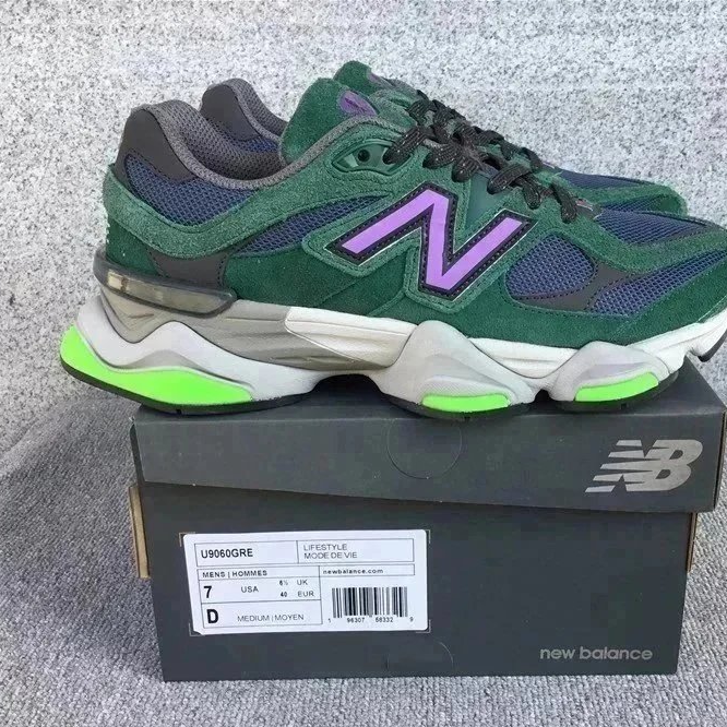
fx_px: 879
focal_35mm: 37
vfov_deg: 44.9
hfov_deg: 44.8
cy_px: 367
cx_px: 418
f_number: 2.4
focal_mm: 3.3
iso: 25
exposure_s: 1/197
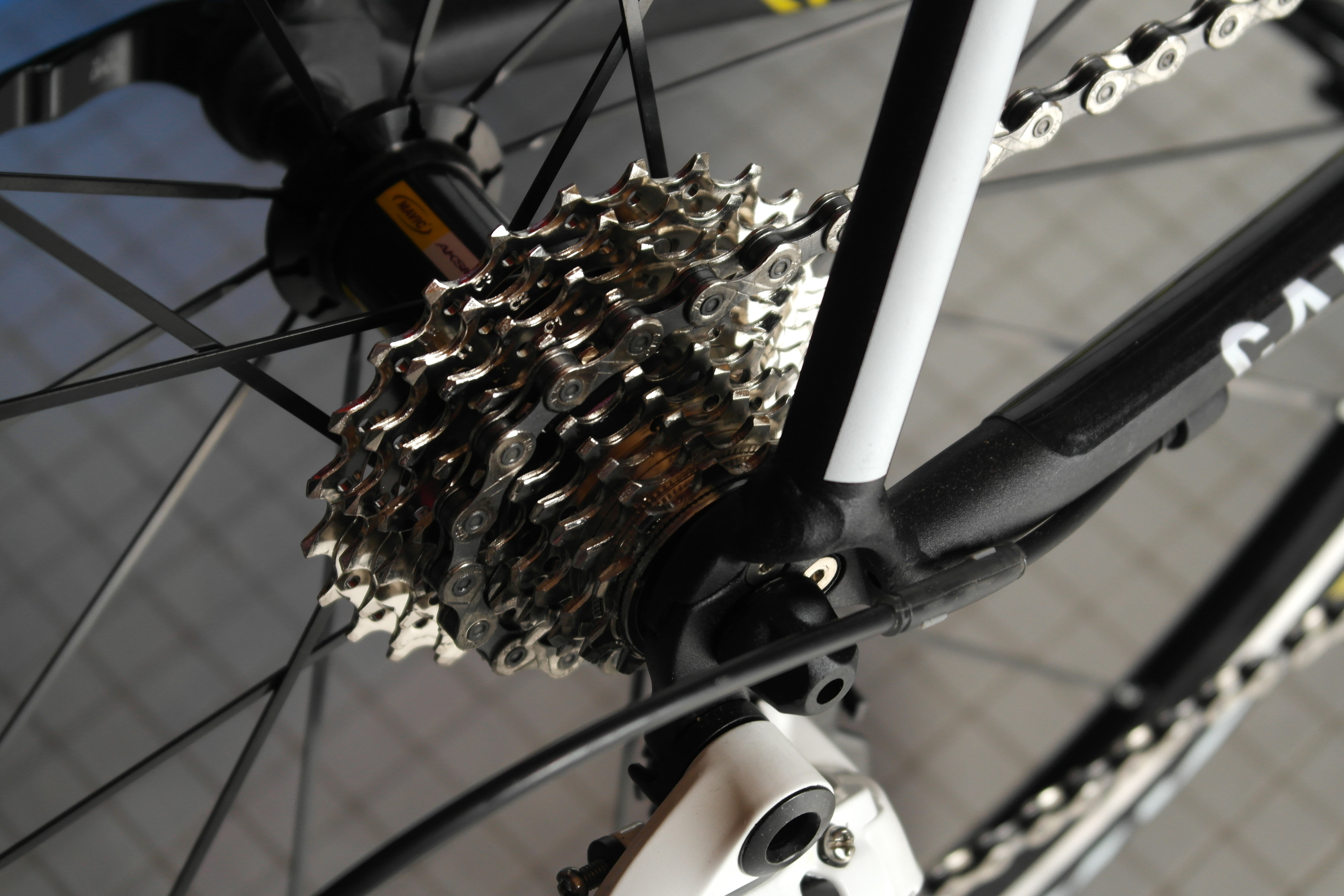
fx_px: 2912
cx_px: 676
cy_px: 449
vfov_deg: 17.5
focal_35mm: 78
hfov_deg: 26.0
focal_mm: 50
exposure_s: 1/50
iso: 400
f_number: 5.6
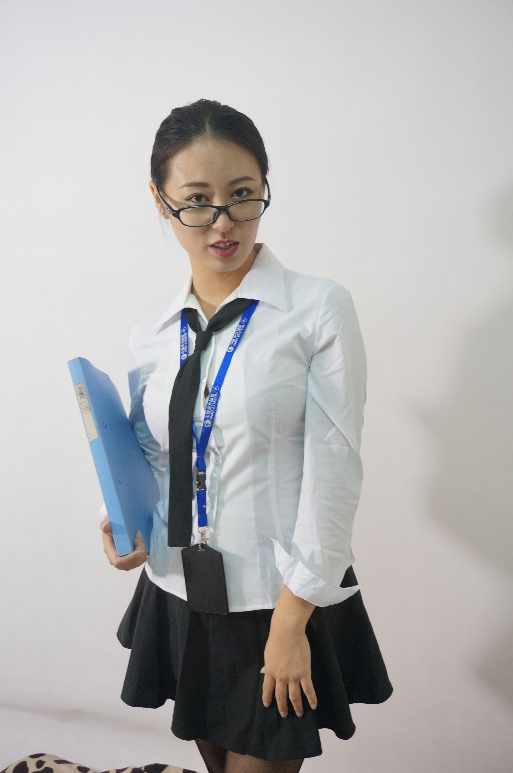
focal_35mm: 46
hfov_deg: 28.9
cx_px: 256
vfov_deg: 42.4
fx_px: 996
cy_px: 386
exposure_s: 1/60
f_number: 5
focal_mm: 31
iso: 640
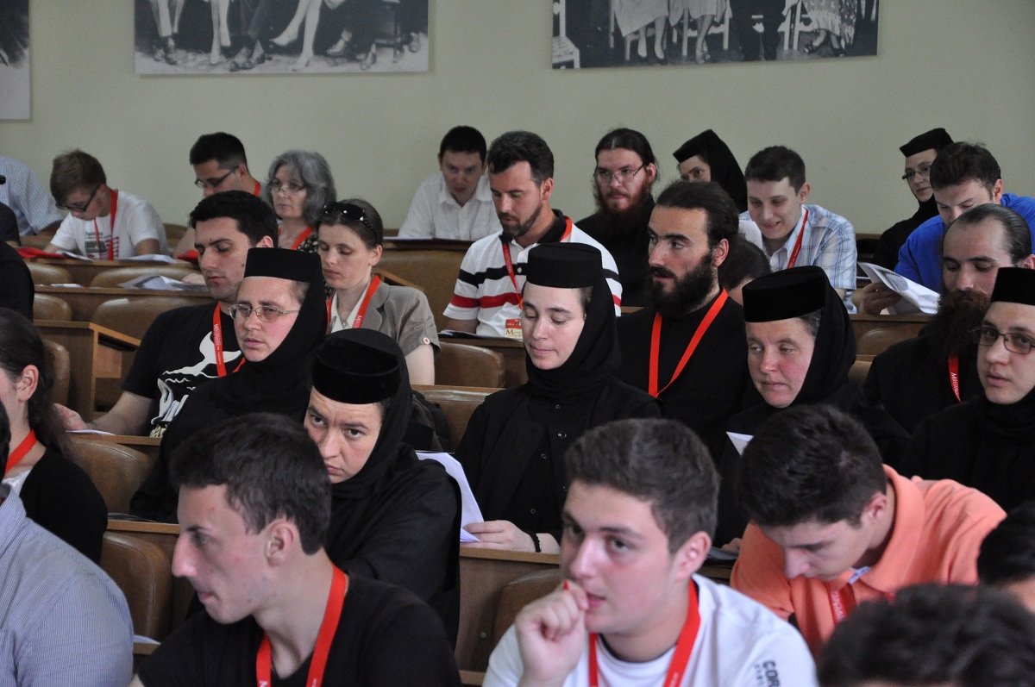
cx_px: 518
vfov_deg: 13.8
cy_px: 344
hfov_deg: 20.6
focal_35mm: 99
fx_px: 2843
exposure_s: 1/60
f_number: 5.3
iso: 2500
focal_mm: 66
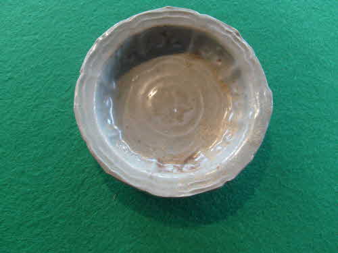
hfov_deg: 52.6
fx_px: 342
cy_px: 126
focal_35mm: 35
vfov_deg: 40.7
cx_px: 169
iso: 200
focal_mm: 5.8
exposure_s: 1/30
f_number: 2.8
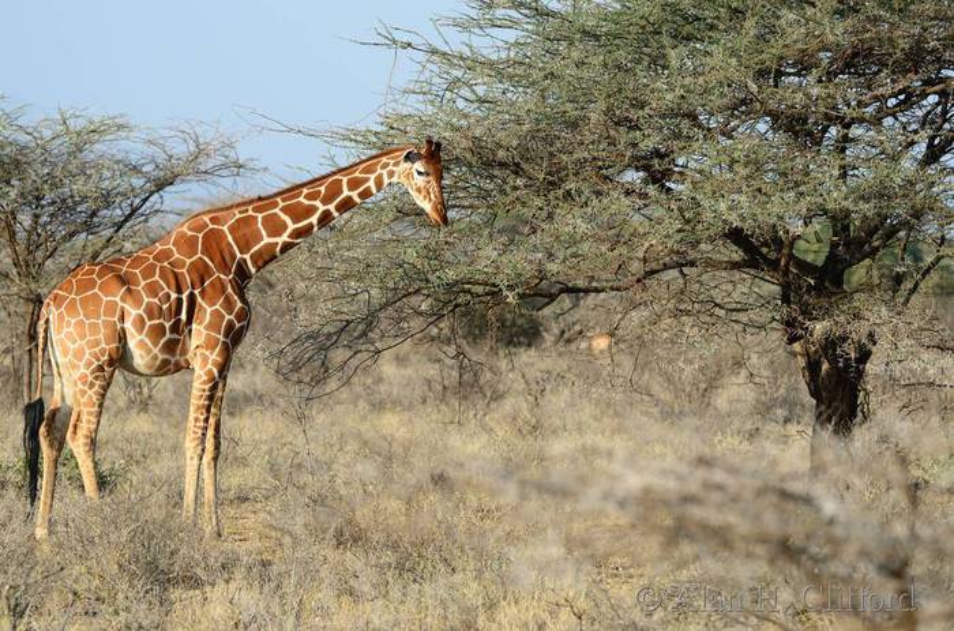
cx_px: 477
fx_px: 9120
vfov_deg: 4.0
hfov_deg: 6.0
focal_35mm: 345
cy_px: 316
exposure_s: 1/500
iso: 200
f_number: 5.3
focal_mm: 230
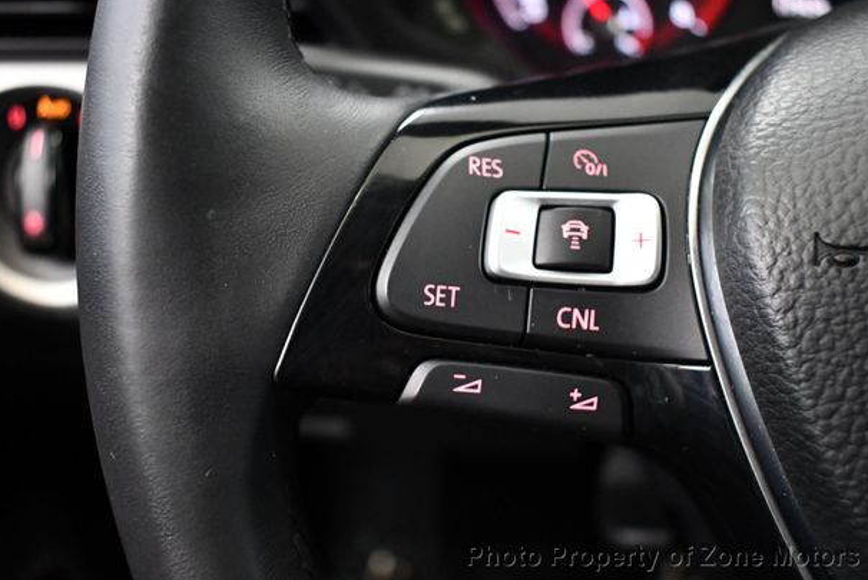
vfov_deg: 35.1
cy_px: 276
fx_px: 917
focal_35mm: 38
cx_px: 448
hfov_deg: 50.7
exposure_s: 1/80
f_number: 3.5
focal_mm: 18
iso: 3200
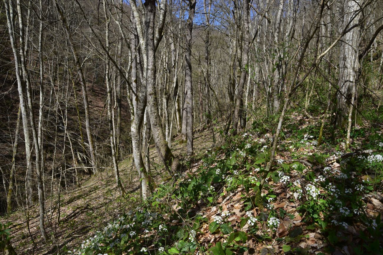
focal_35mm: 50
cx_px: 192
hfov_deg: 39.6
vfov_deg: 27.0
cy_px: 128
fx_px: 532
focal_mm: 50
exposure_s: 1/125
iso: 160
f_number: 13
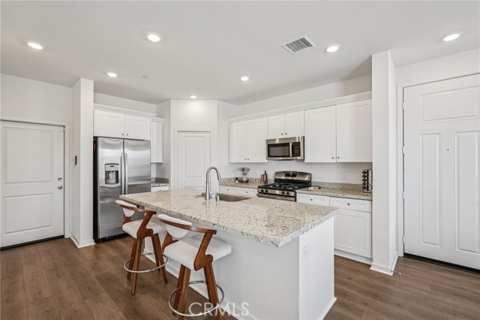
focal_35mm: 16
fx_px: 213
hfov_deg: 96.8
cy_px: 160
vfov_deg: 73.7
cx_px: 240
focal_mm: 16
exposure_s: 1/20
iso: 400
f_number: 8
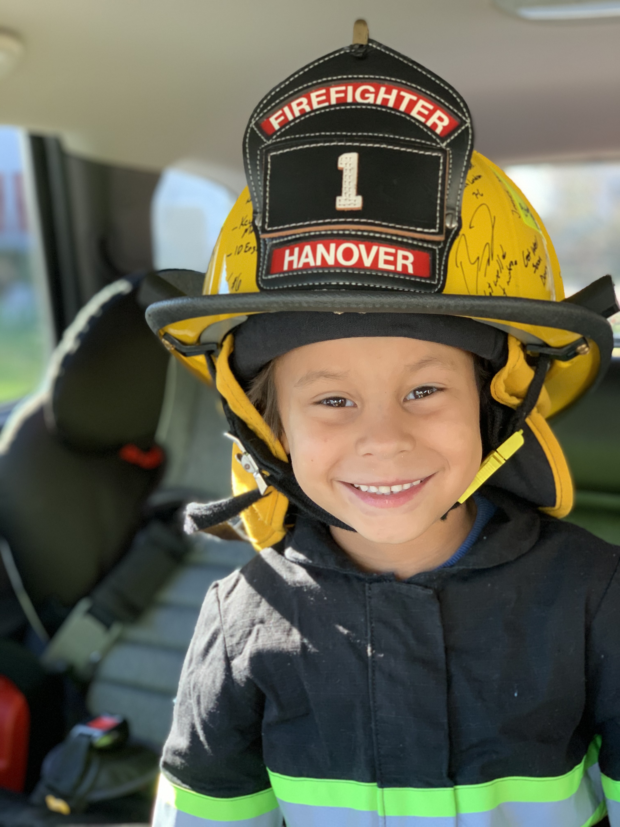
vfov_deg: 36.8
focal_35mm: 52
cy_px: 414
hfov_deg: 28.0
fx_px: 1242
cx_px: 310
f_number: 2.4
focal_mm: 6
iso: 125
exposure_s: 1/84
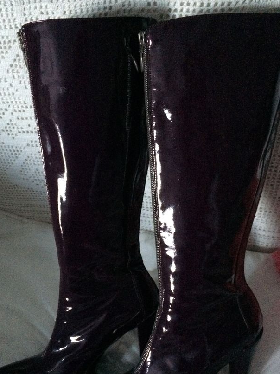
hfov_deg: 39.5
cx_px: 120
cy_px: 217
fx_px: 388
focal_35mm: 36
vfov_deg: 51.2
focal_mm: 4.15
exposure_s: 1/17
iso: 640
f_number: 2.2
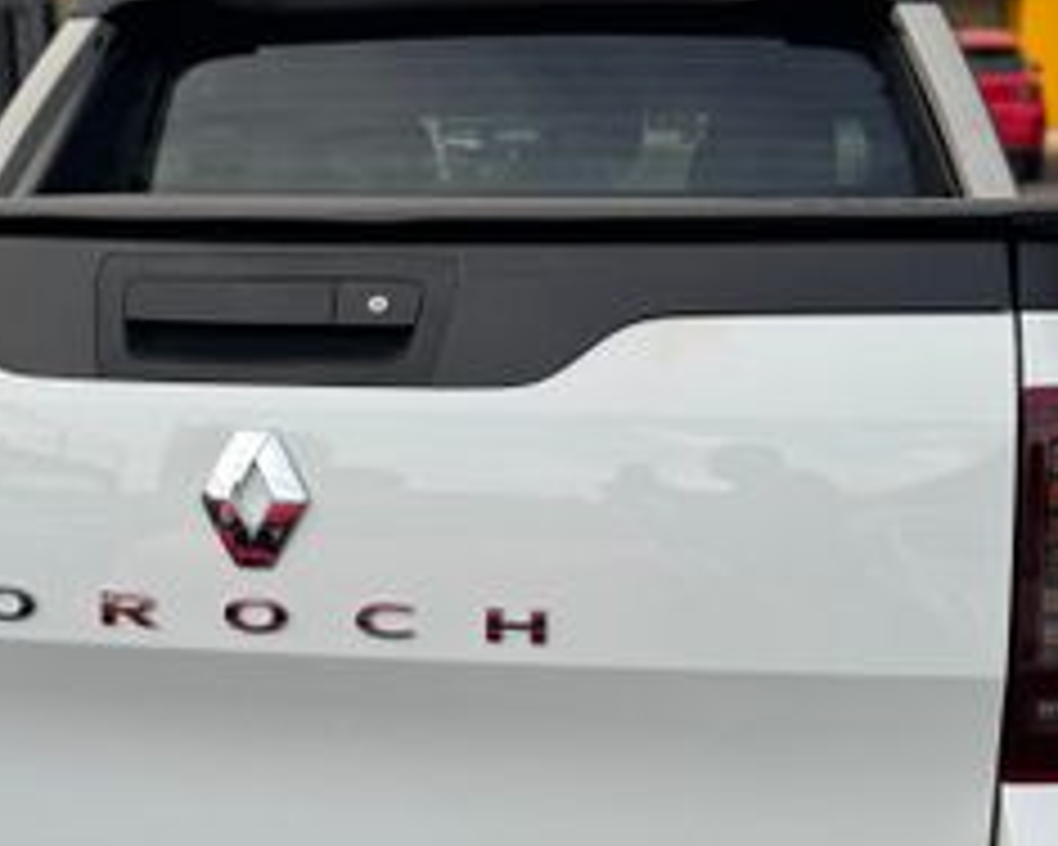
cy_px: 508
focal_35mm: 47
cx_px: 374
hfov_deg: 39.2
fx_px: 1472
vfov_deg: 32.0
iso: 80
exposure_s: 1/488
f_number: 1.78
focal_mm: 6.76
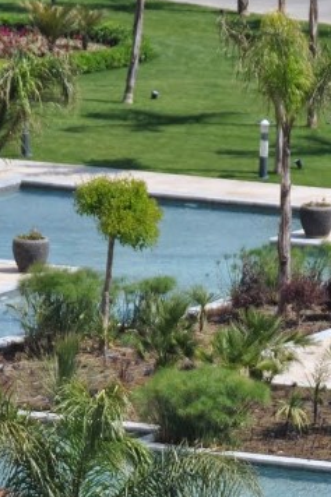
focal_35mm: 509
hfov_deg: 2.7
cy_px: 526
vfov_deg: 4.0
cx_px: 307
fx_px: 7021
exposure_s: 1/500
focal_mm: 105
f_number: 5.6
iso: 100
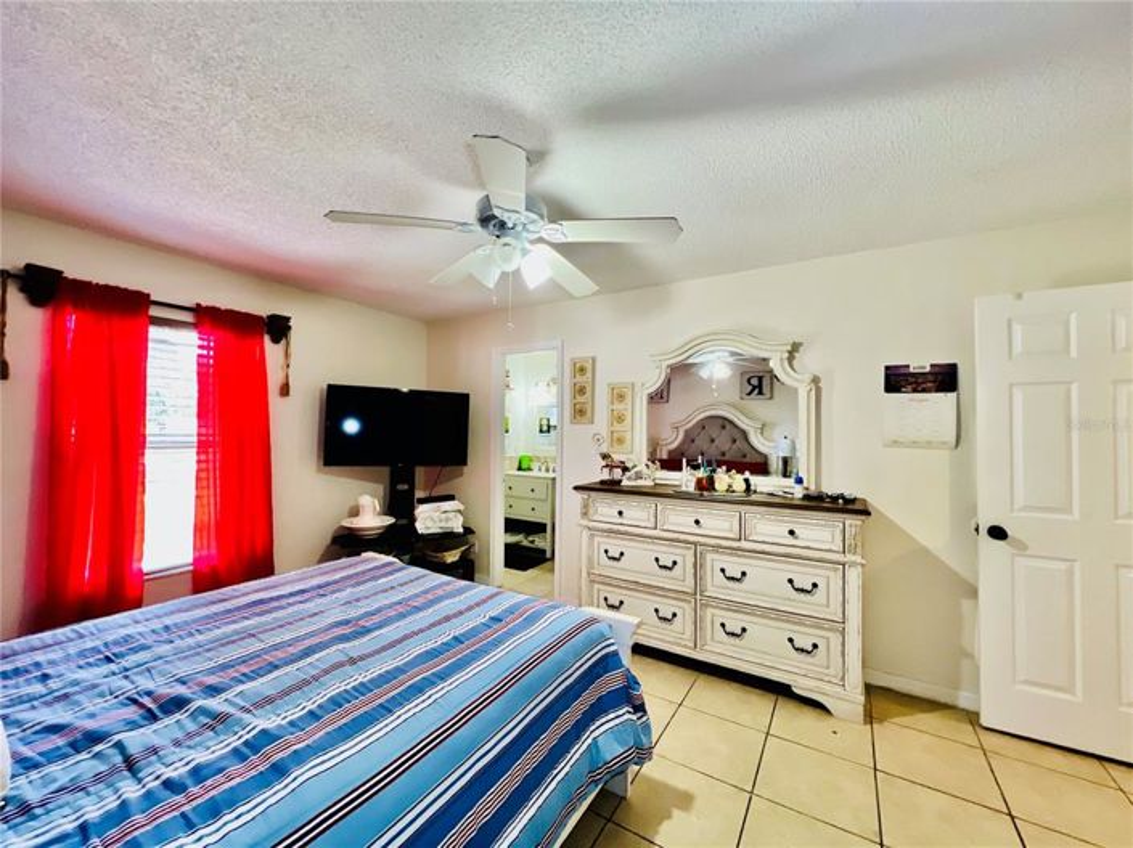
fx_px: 425
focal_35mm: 13
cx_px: 566
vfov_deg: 89.9
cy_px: 424
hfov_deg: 106.2
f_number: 1.8
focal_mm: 1.57
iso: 250
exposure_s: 1/60
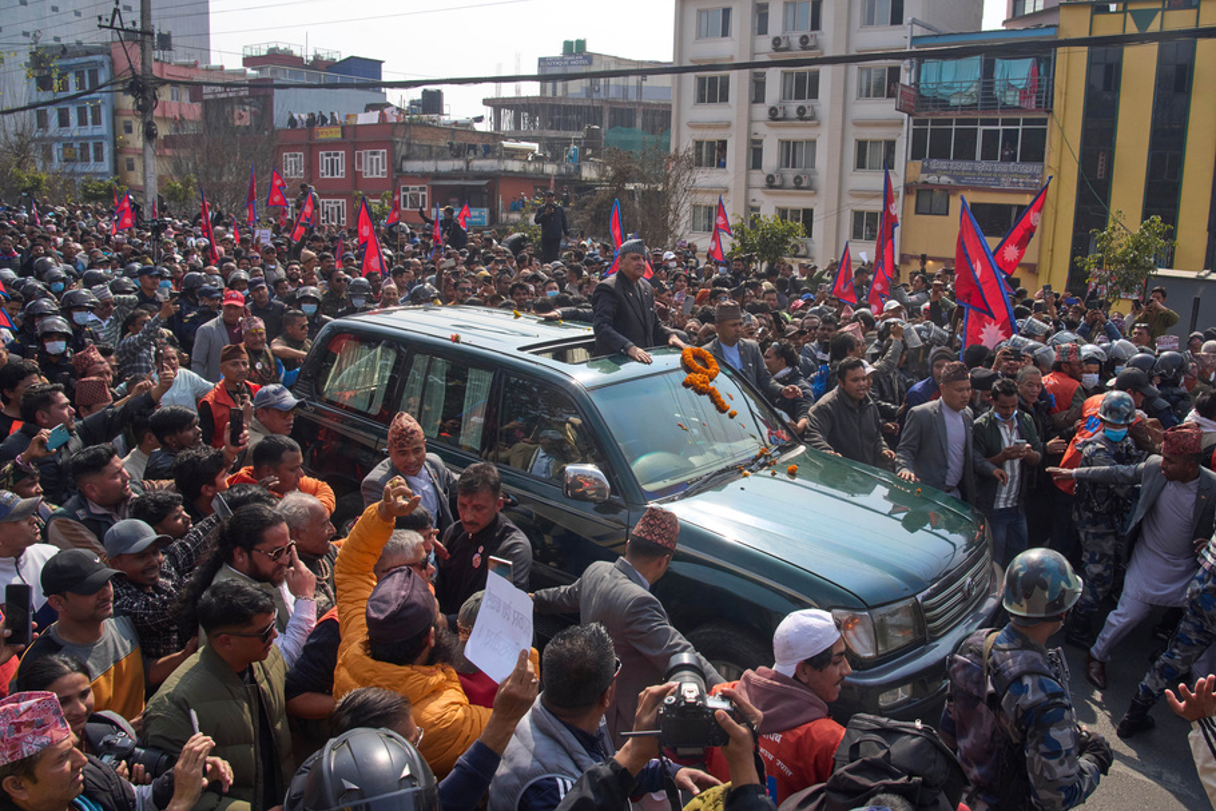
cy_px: 385
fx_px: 912
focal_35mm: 27
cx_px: 672
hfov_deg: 67.2
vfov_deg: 47.9
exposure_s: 1/1000
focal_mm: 24
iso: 1000
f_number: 10
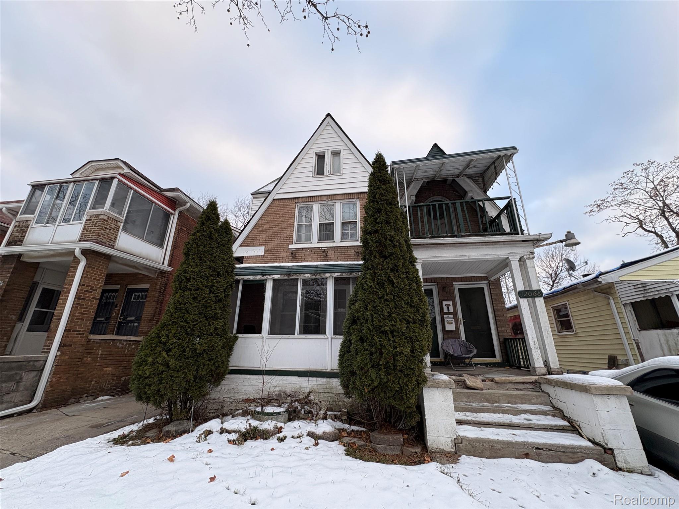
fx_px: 275
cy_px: 254
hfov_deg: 102.1
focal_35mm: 14
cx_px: 340
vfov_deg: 85.7
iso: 50
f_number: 2.2
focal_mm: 2.22
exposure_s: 1/107
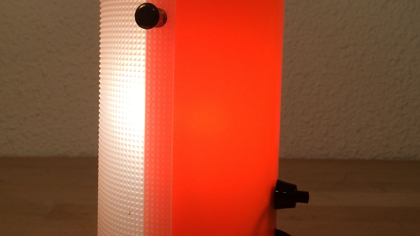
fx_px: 535
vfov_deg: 24.9
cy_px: 95
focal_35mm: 48
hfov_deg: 42.9
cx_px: 193
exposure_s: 1/109
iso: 32
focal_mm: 4.15
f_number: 2.2
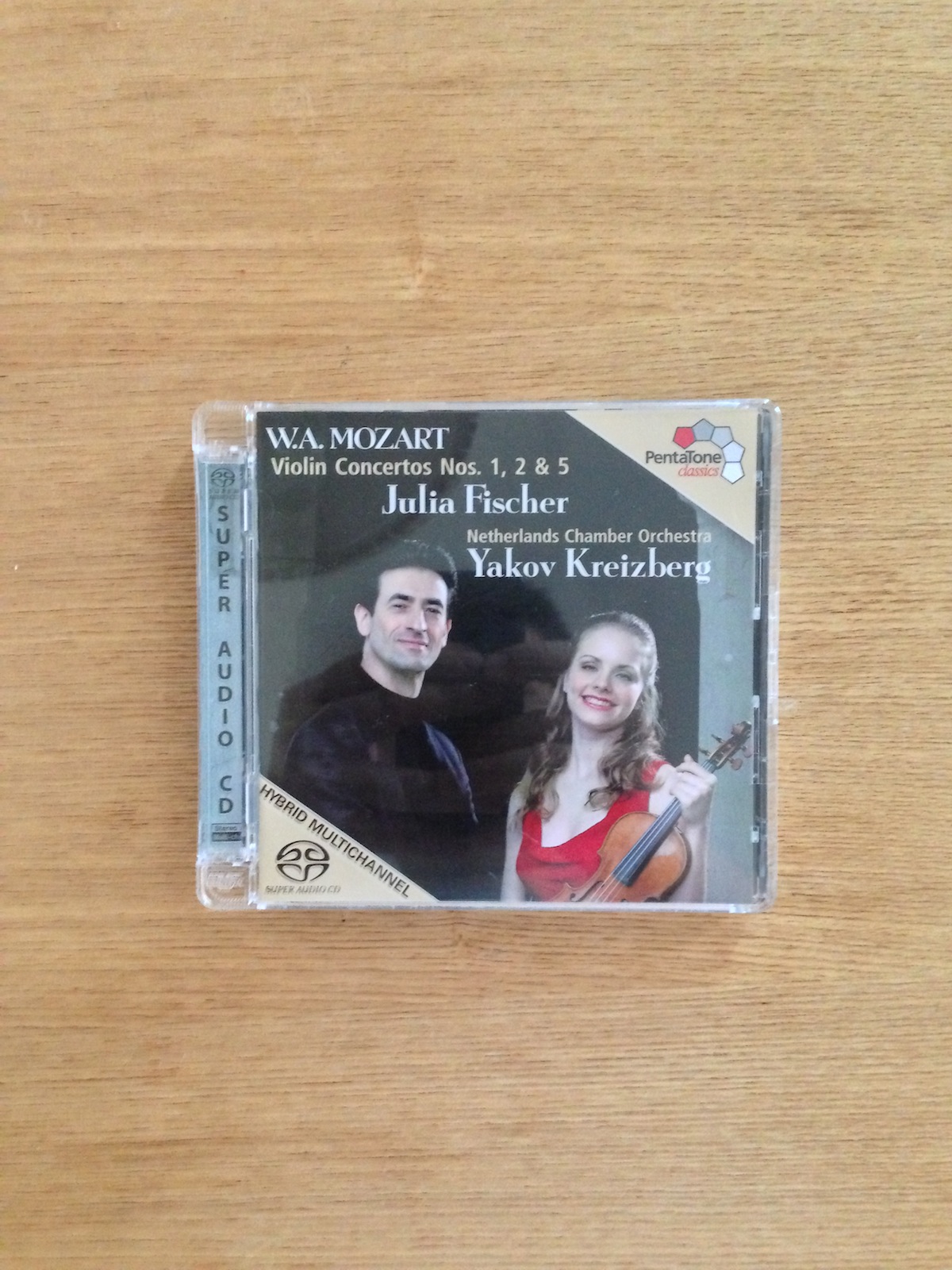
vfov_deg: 55.4
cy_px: 635
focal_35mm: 33
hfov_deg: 42.9
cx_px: 476
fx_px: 1210
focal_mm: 4.13
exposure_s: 1/15
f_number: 2.4
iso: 640
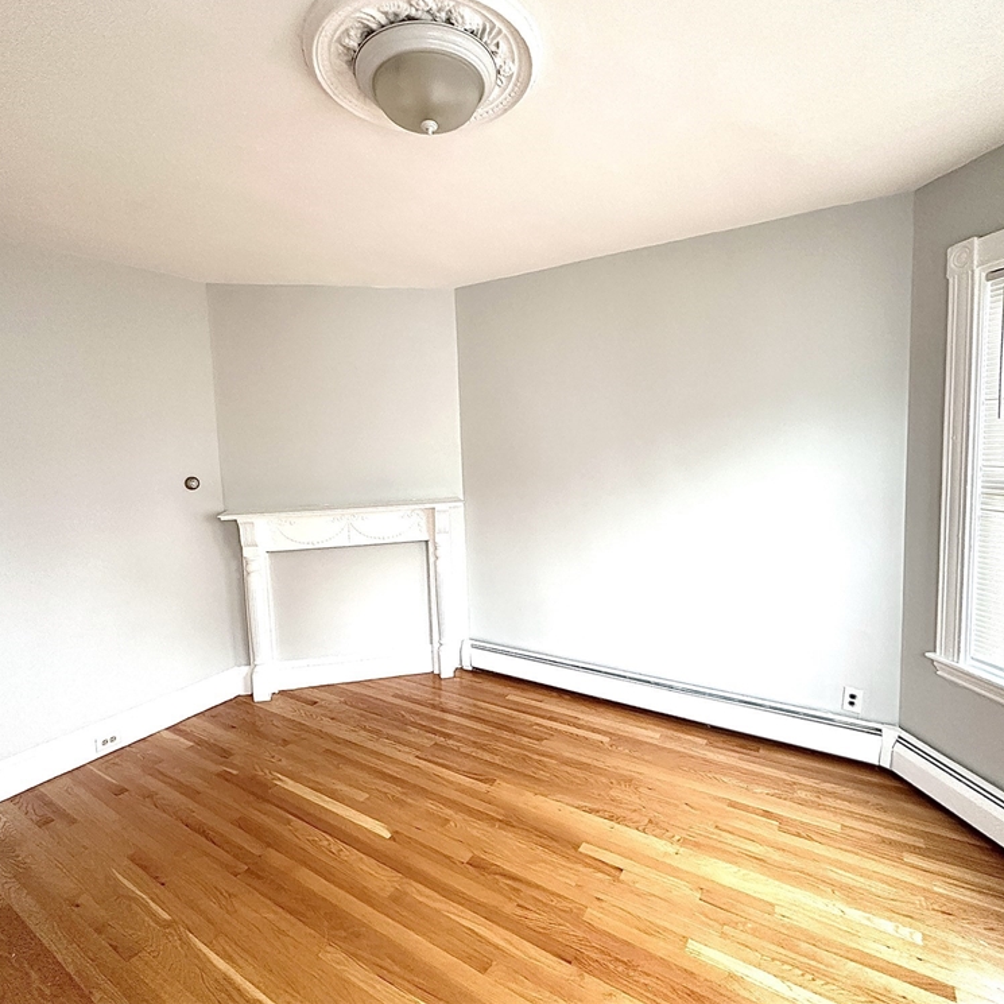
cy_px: 488
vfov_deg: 83.9
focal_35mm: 17
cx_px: 495
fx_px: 558
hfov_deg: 84.0
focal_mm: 2.22
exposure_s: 1/99
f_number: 2.2
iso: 250
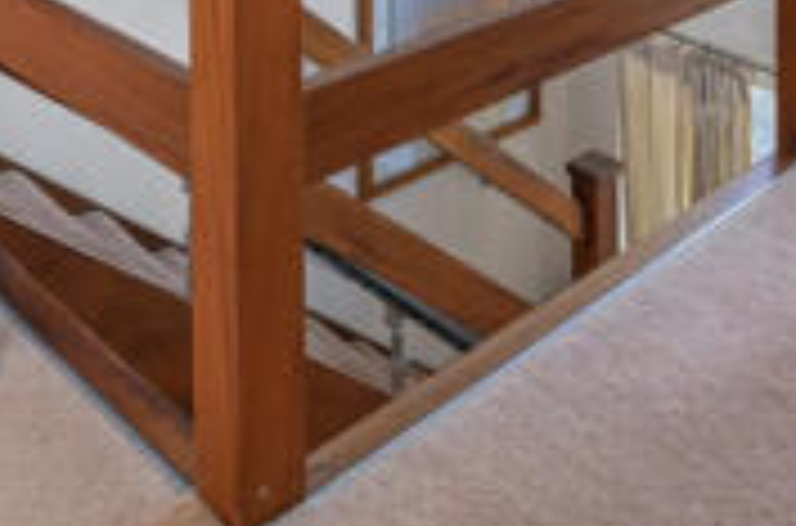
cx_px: 499
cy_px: -405
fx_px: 1147
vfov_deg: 19.6
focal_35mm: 52
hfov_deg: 38.0
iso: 400
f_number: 8
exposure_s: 1/20
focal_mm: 14
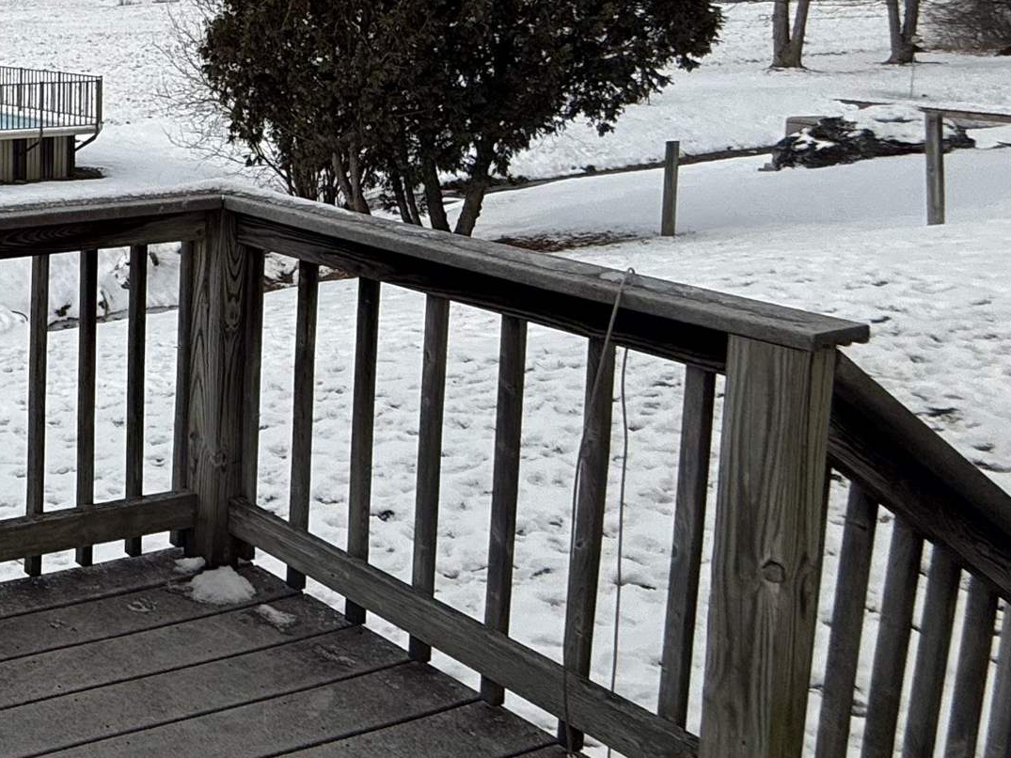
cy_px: 73
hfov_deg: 31.6
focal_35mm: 40
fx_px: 1168
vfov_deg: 34.0
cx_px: -397
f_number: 2.2
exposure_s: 1/2165
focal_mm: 2.22
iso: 50
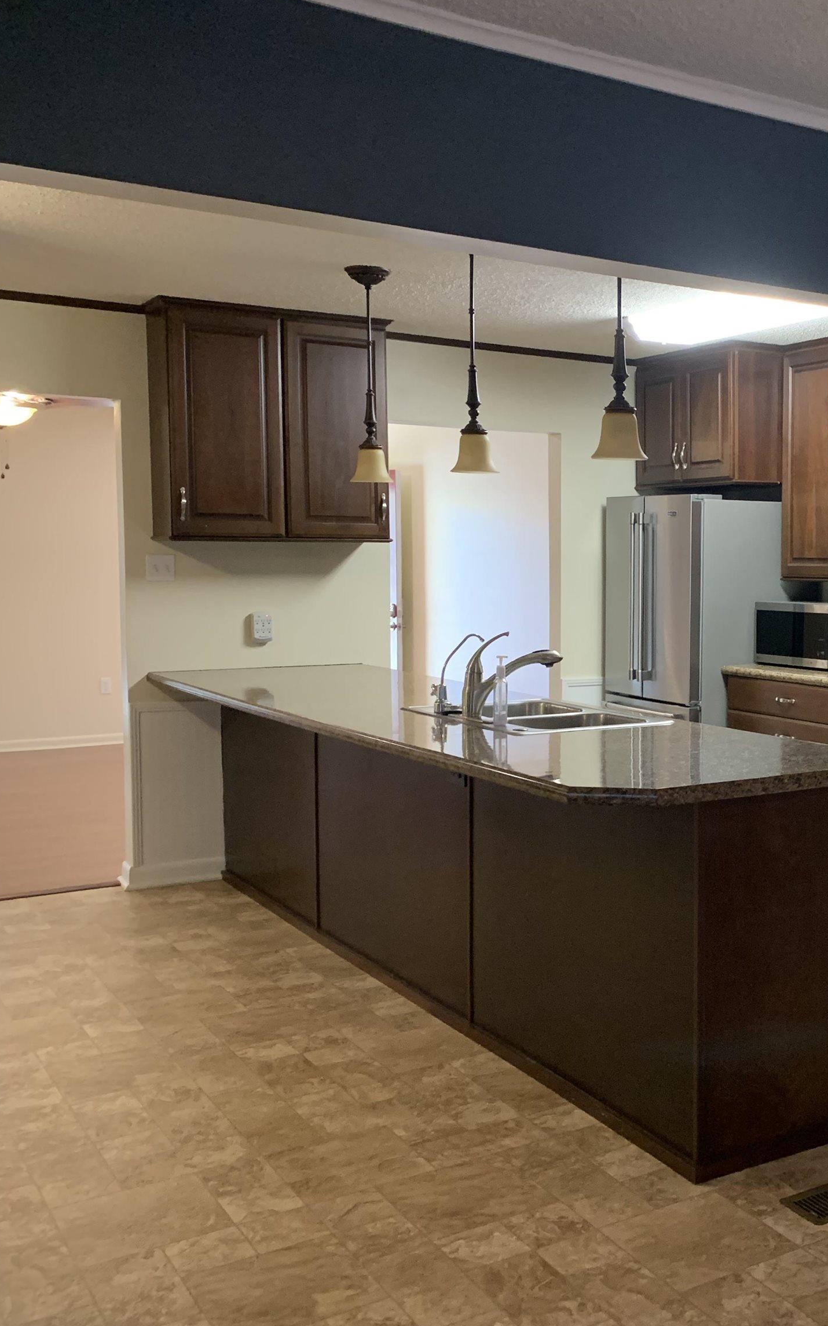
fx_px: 1336
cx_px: 733
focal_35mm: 37
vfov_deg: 52.7
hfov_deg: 32.8
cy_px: 661
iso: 320
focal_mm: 4.25
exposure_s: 1/60
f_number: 1.8
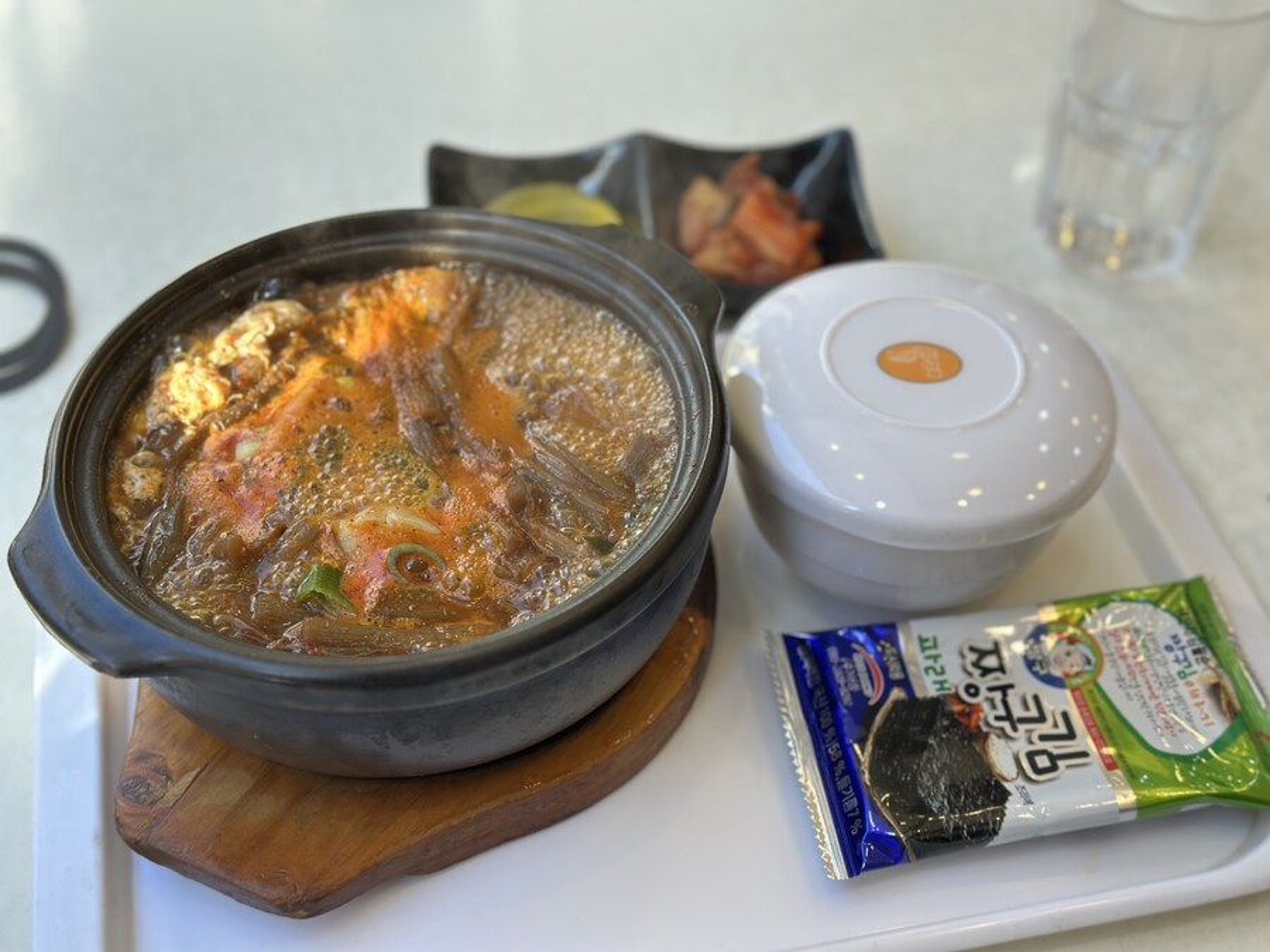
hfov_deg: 39.7
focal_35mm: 48
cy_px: 476
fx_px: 1761
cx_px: 635
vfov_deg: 30.3
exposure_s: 1/237
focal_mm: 6.86
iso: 80
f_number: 1.78
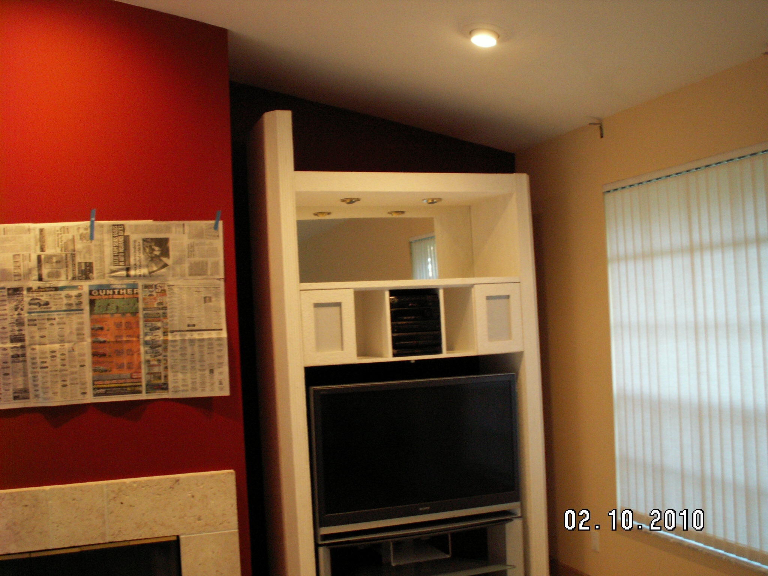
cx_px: 384
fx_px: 777
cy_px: 288
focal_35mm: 35
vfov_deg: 40.7
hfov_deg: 52.6
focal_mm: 5.86
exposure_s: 1/13
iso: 160
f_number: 2.8
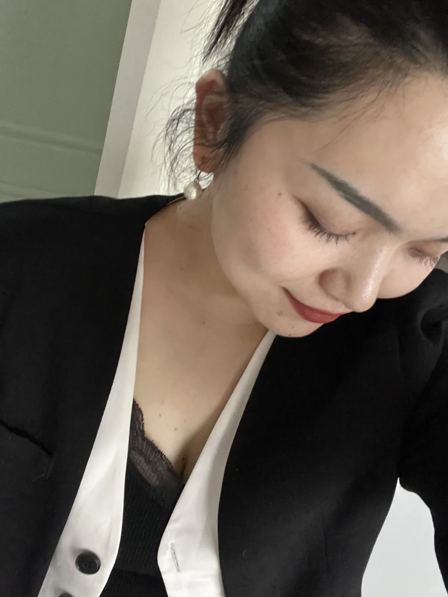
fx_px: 518
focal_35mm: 30
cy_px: 298
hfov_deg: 46.8
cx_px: 224
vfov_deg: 60.0
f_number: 2.2
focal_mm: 2.71
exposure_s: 1/27
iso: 800
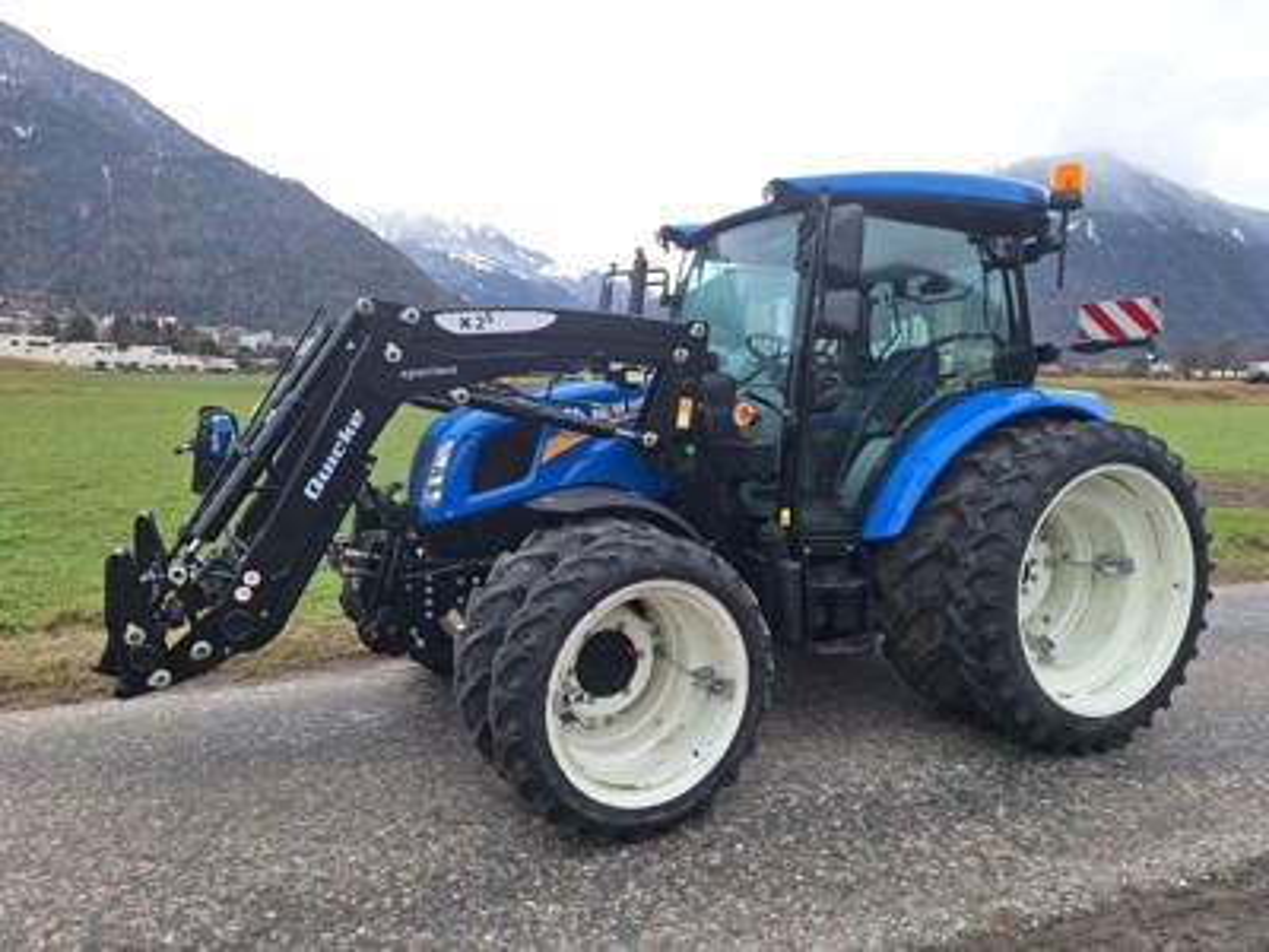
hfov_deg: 73.9
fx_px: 843
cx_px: 634
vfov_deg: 58.9
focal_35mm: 23
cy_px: 476
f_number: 1.8
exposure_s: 1/264
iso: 40
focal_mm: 5.54
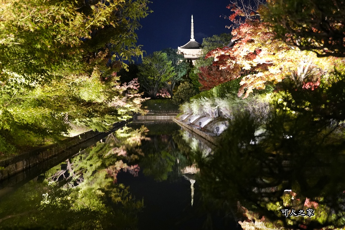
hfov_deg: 53.1
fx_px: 345
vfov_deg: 36.9
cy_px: 115
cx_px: 172
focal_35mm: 36
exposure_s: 1/25
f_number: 2.8
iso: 3200
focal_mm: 24
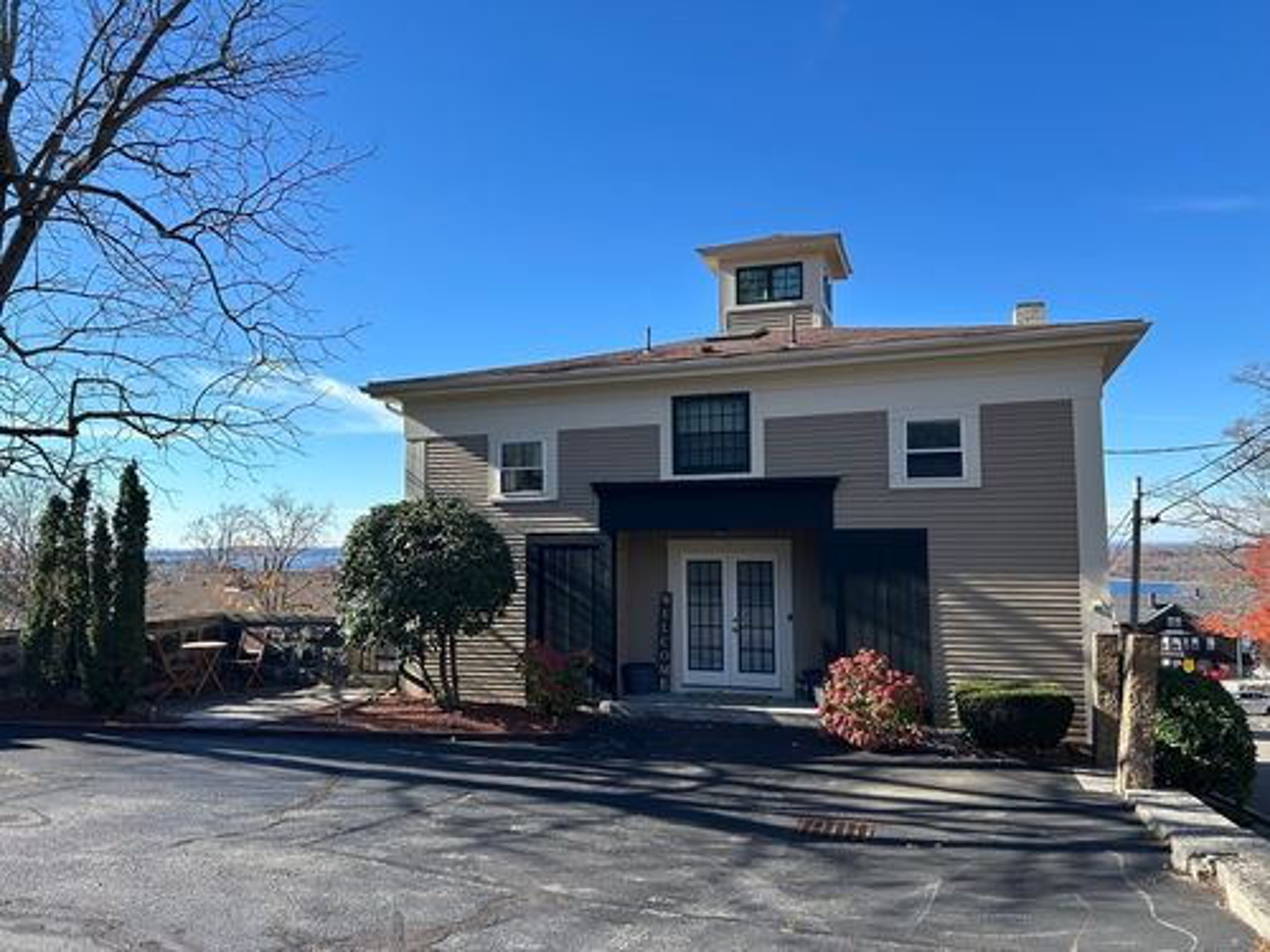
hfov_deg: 67.3
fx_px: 954
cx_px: 635
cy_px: 476
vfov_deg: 53.1
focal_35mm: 26
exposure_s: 1/2513
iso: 50
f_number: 1.5
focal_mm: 5.7
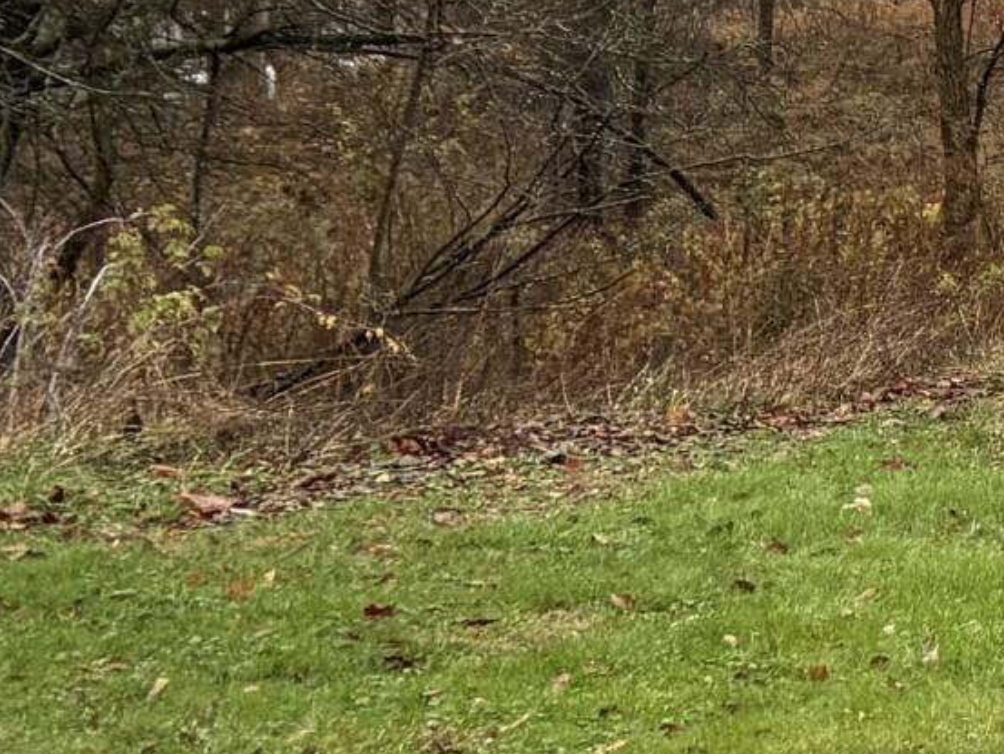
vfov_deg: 10.3
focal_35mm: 141
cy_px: -271
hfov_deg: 11.2
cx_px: 2544
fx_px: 4090
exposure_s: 1/121
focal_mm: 5.96
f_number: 1.6
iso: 100
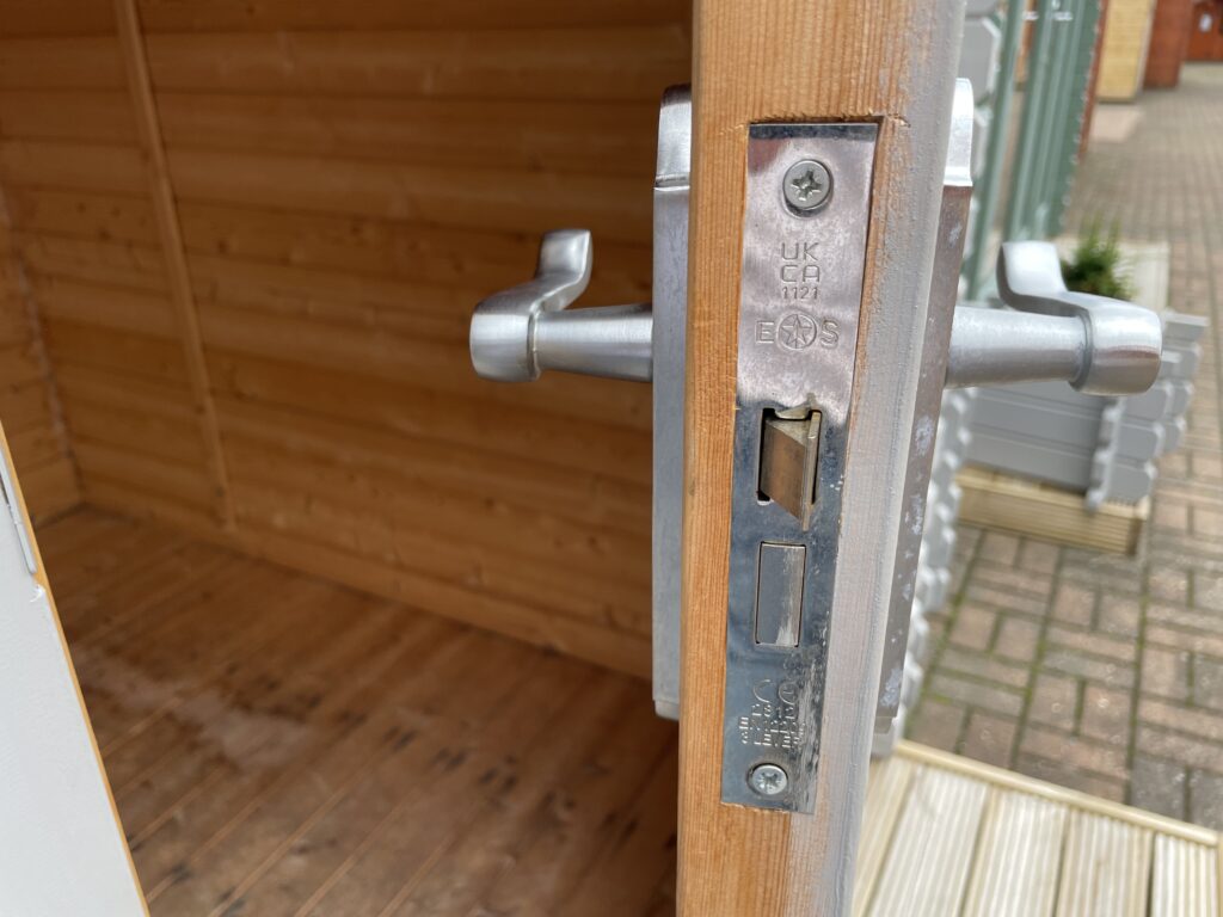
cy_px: 458
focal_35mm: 26
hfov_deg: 67.3
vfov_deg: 53.1
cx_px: 612
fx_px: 919
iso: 32
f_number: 1.6
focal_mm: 4.2
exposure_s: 1/124
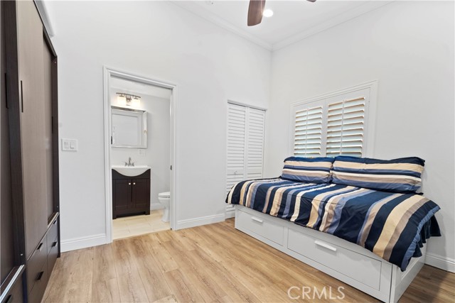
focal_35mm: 14
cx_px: 228
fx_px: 177
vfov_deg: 81.2
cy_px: 152
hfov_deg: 104.2
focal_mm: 14
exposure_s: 1/6
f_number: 9
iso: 640
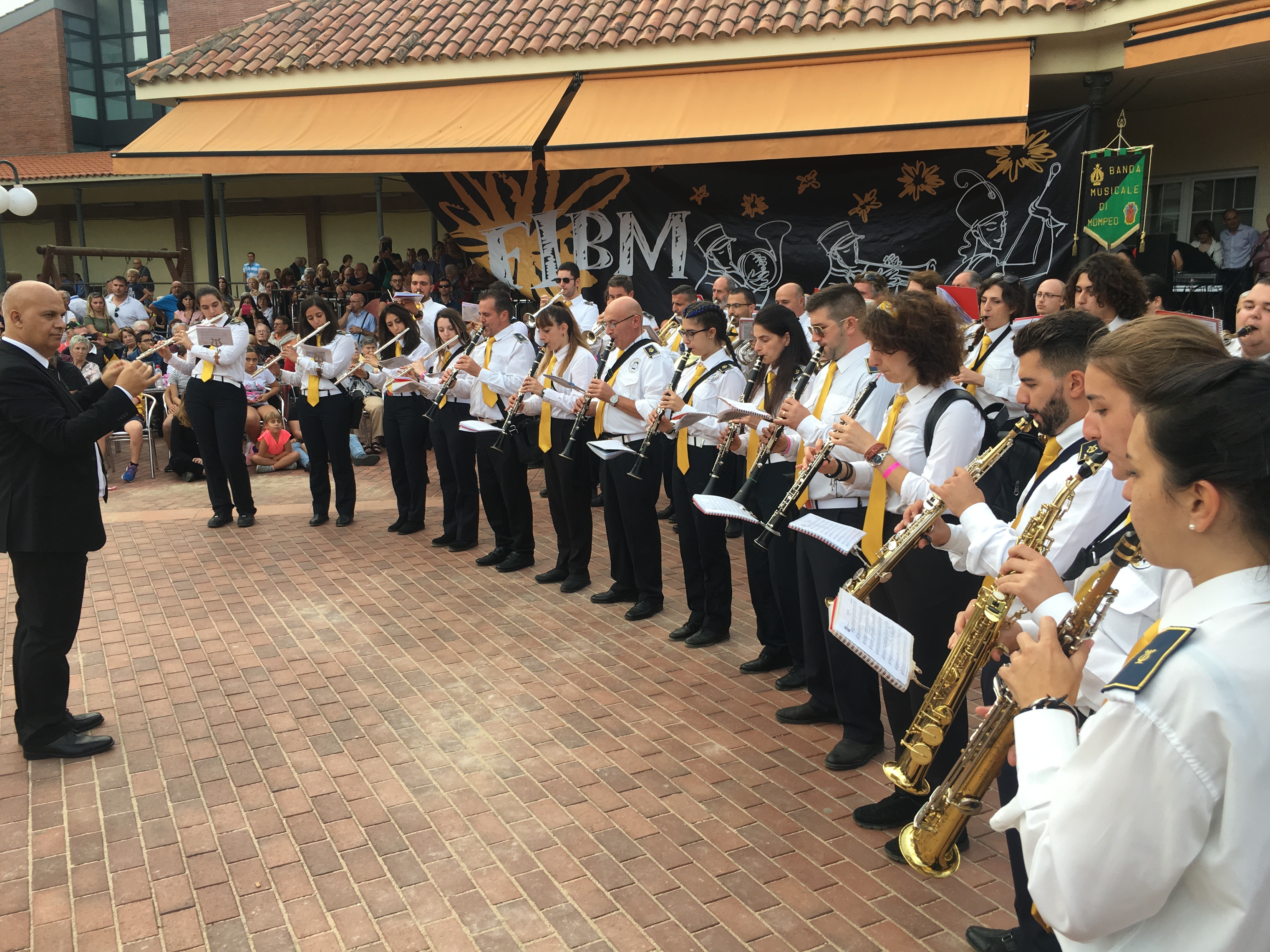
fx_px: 1064
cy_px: 476
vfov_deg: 48.2
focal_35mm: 29
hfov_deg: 61.7
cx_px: 635
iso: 25
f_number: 2.2
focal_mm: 4.15
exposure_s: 1/100
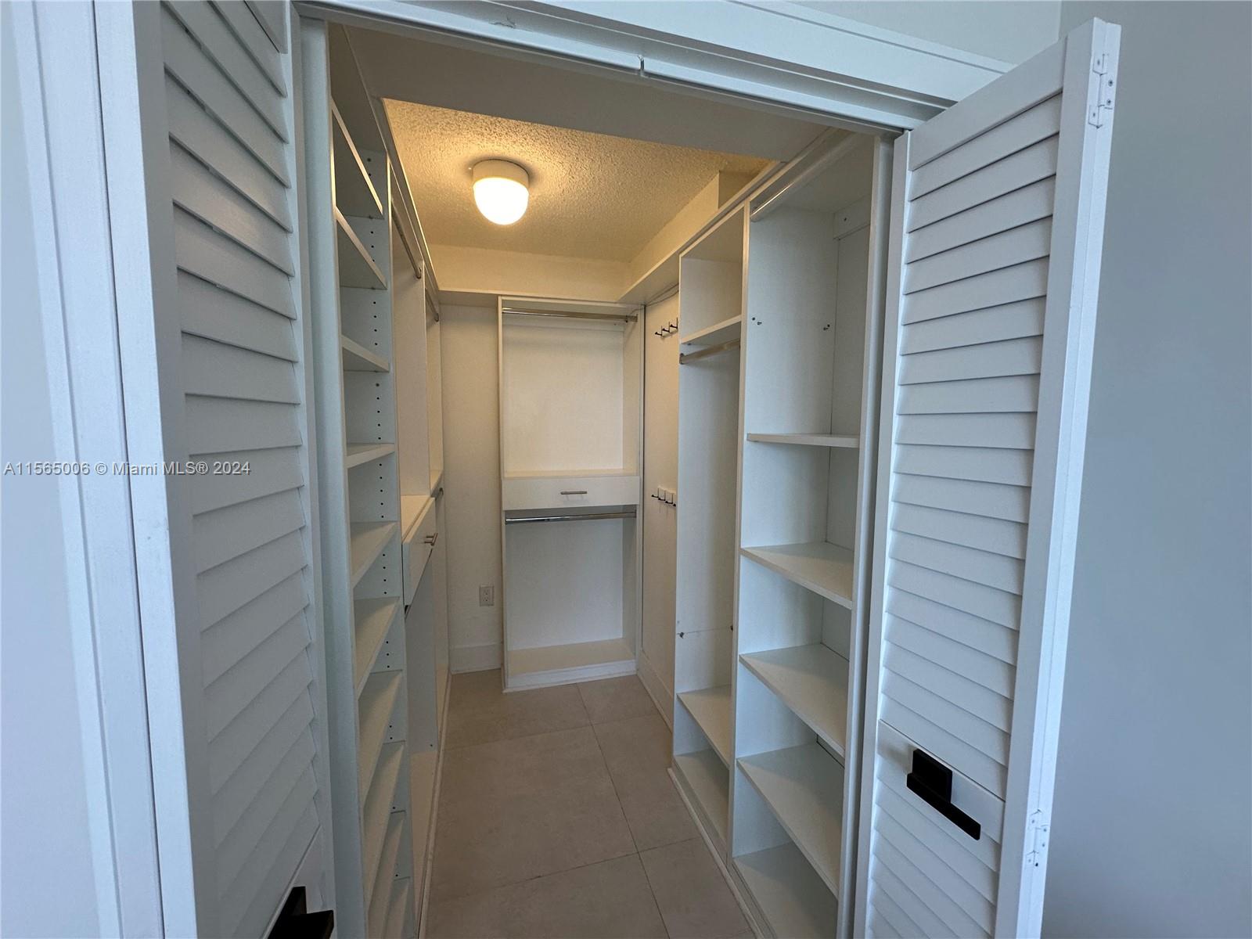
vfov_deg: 85.7
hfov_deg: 102.1
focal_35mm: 14
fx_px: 506
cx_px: 626
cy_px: 470
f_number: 2.2
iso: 160
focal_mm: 2.22
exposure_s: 1/120
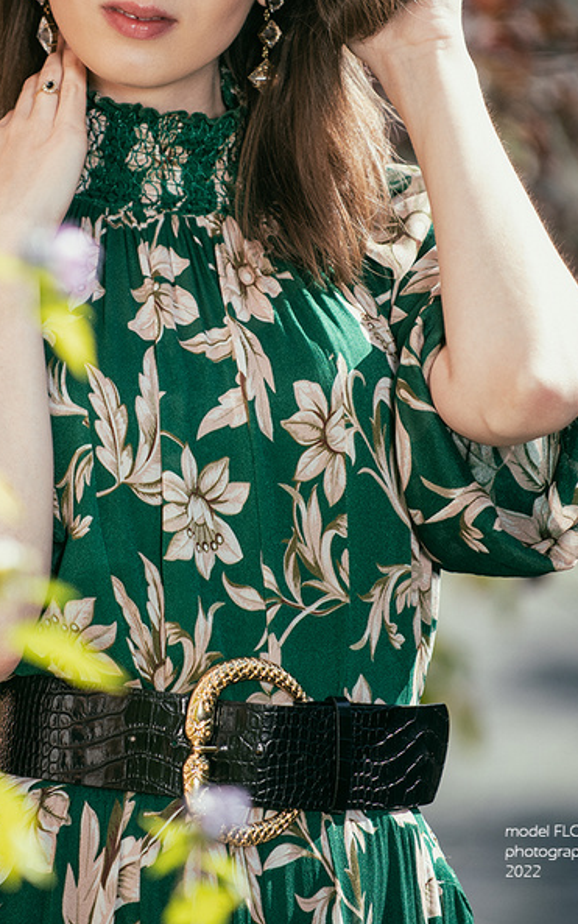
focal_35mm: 371
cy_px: 323
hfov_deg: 3.5
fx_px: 9344
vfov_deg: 5.7
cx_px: 178
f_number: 3.2
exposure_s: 1/800
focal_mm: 200
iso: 100
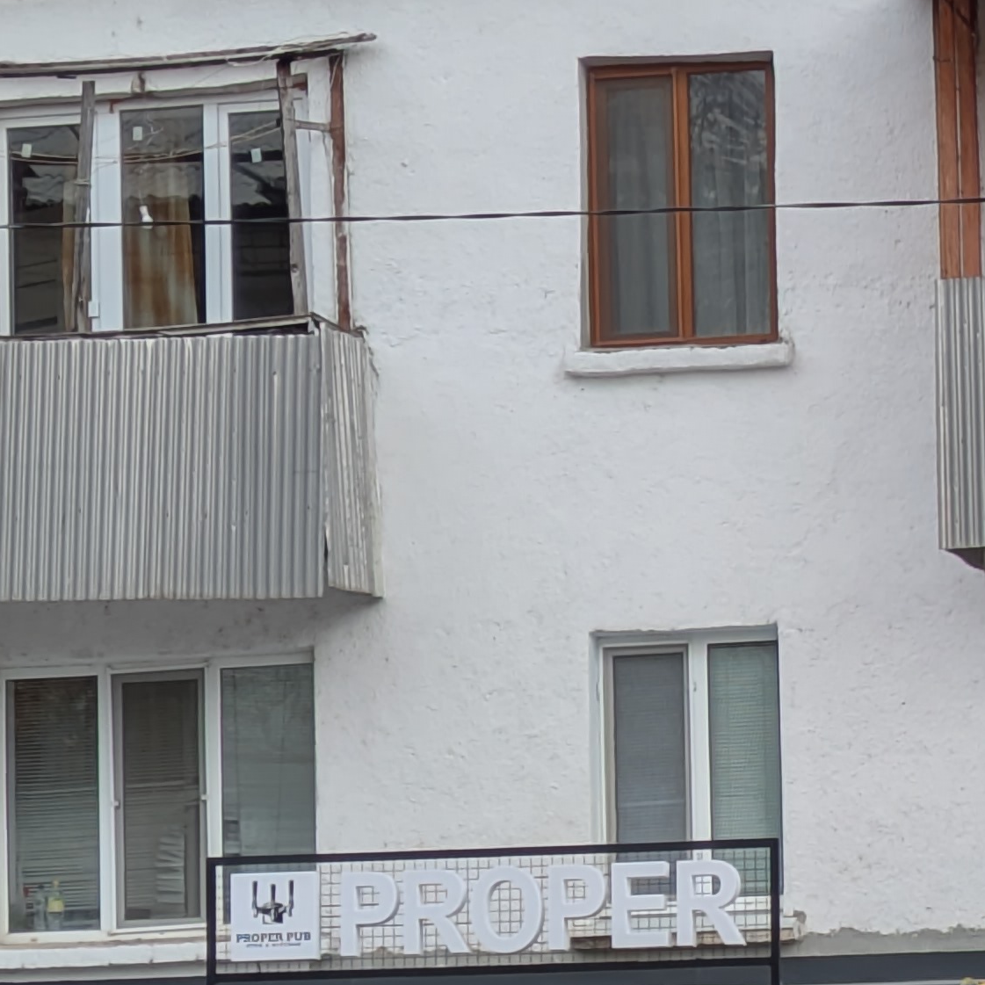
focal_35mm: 186
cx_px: 821
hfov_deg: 9.4
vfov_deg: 9.4
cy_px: 837
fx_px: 5988
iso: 49
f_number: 1.89
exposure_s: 1/791
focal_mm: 5.43
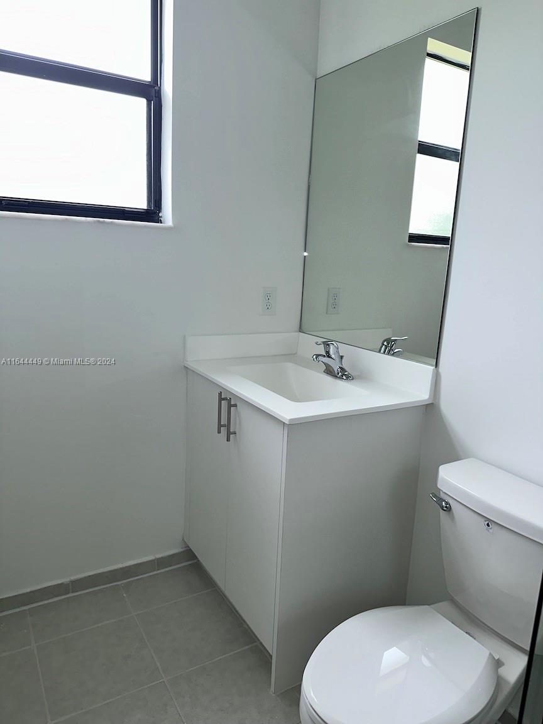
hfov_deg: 56.8
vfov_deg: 71.6
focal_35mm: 24
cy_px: 362
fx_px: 502
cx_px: 272
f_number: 1.78
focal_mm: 6.86
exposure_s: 1/216
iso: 64
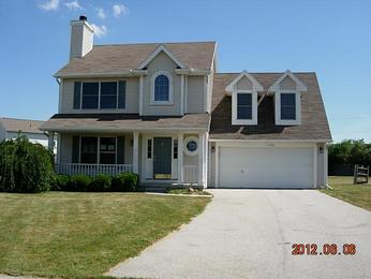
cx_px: 186
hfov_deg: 48.9
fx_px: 408
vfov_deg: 37.8
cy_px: 140
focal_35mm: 38
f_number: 4.8
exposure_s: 1/703
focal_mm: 7.8
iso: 64
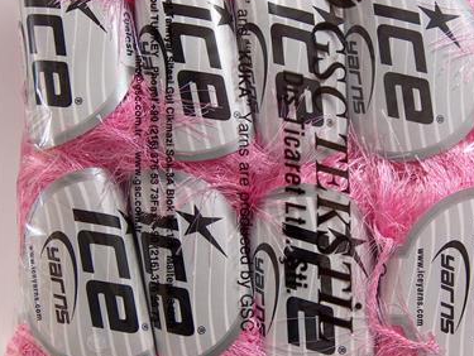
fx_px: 891
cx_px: 246
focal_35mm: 65
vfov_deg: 22.6
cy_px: 171
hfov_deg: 29.8
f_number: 2.9
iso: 100
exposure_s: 1/4.39
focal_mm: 12.53
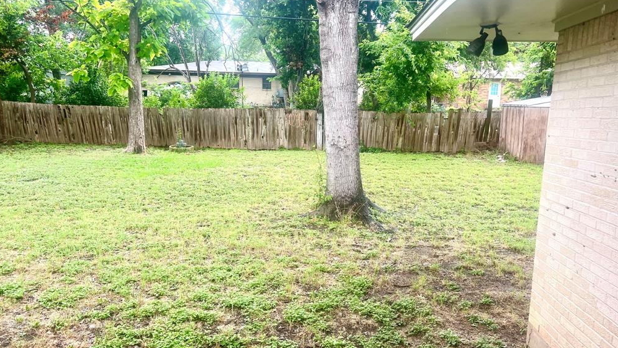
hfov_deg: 66.0
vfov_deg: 40.2
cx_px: 303
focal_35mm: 29
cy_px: 180
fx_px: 475
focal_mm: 5.7
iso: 40
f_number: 1.5
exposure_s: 1/243
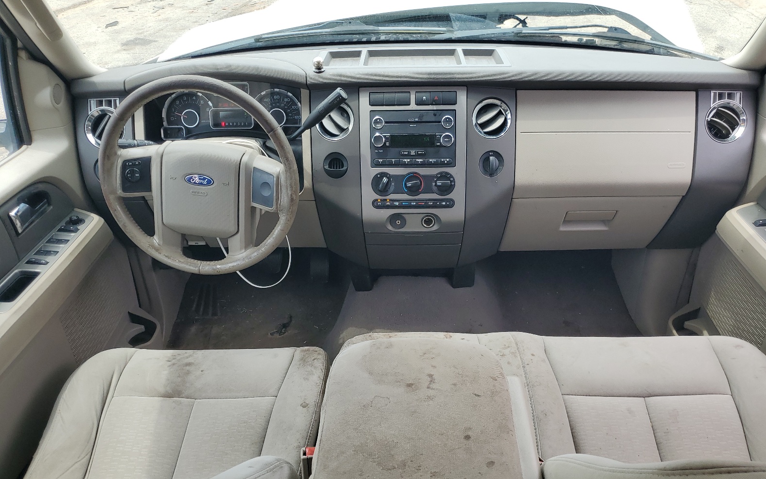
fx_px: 584
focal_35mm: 28
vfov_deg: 44.3
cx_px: 389
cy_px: 291
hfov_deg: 66.5
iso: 50
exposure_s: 1/556
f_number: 1.5
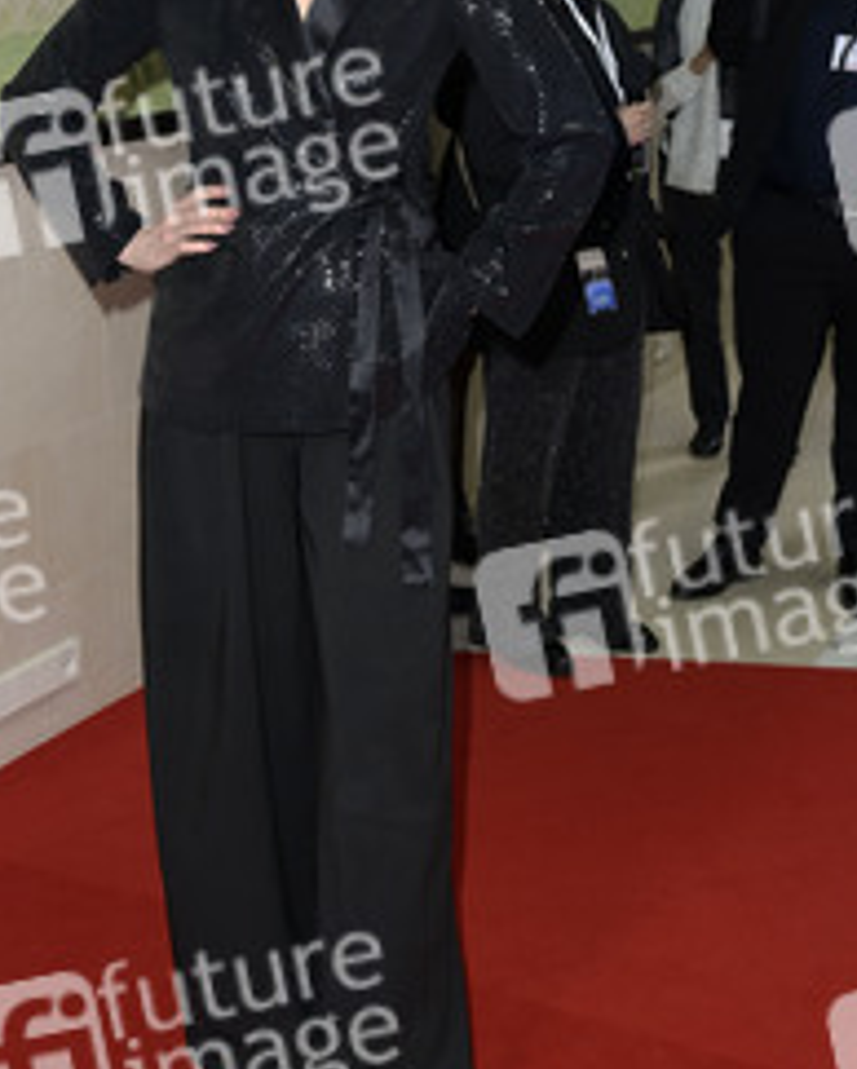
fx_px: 1963
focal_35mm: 62
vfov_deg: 30.3
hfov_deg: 24.5
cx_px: 300
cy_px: 375
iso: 640
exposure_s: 1/250
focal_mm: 40
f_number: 5.6
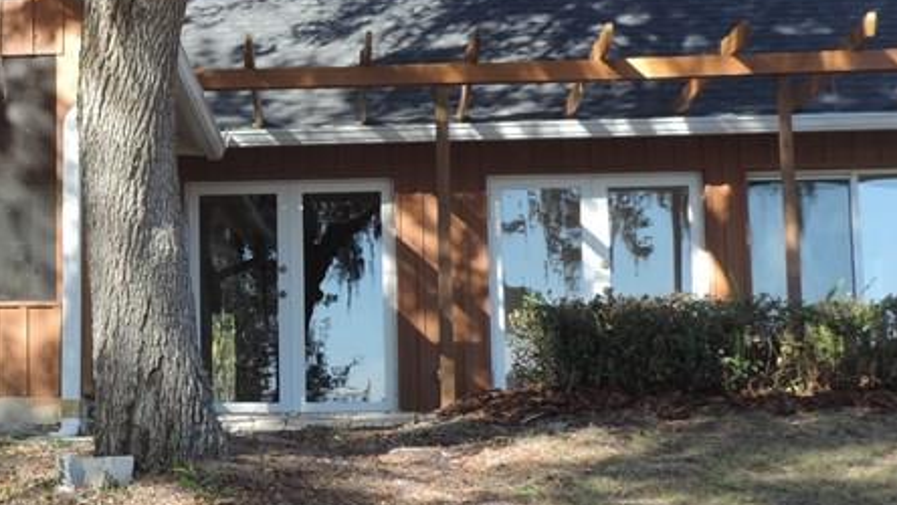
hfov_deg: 24.9
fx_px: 1975
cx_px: 107
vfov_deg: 14.6
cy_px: 196
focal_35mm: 83
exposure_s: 1/160
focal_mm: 5.8
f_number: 3.2
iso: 80
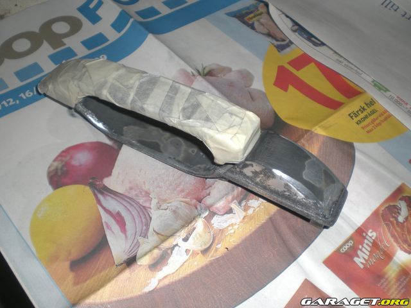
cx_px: 206
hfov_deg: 49.0
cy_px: 154
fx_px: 451
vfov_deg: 37.7
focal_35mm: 38
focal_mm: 6.3
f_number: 3.1
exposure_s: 1/60
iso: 50
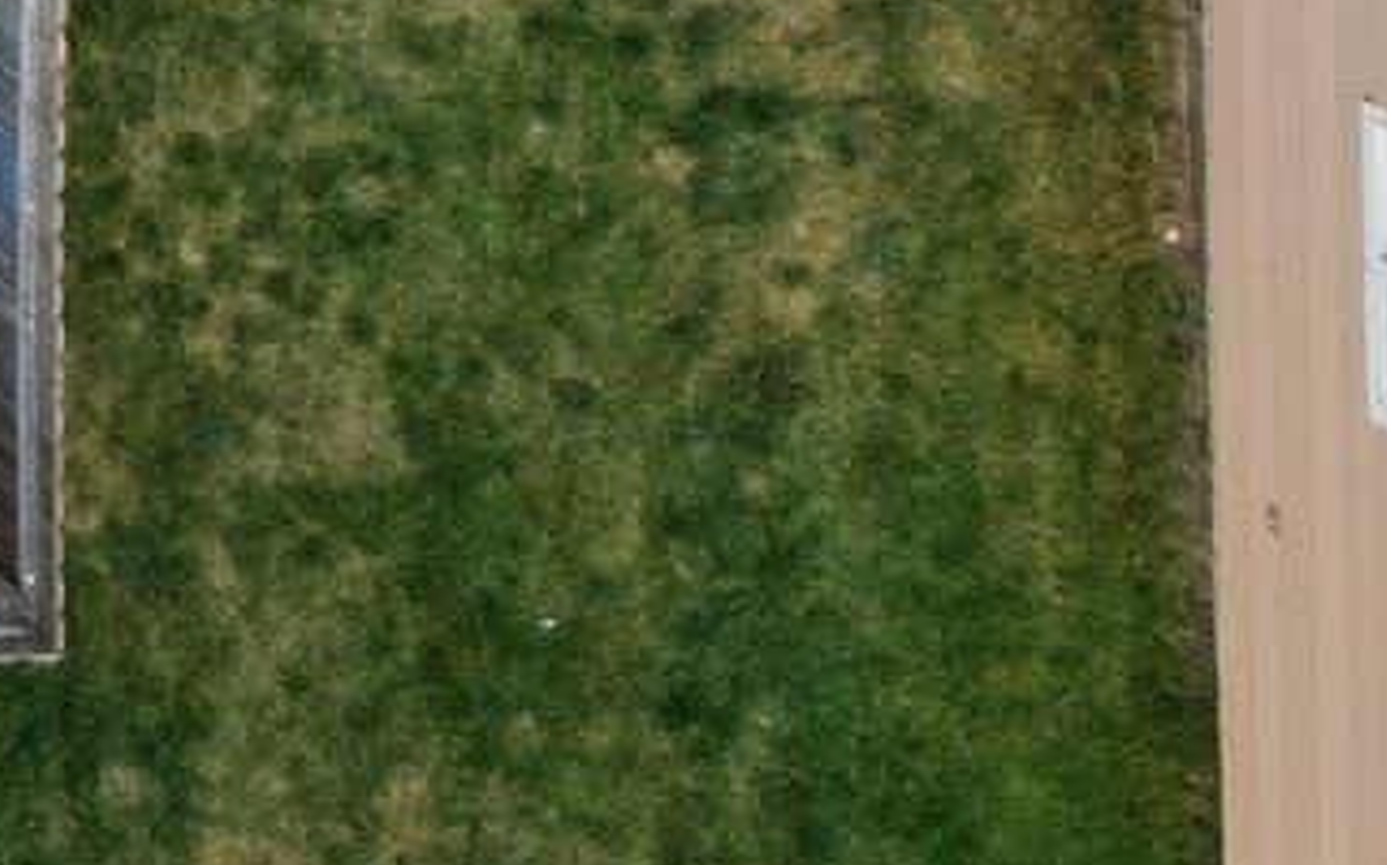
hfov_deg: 11.9
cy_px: -1228
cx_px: -1931
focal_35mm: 142
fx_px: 5365
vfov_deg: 8.4
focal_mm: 4.5
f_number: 2.8
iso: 190
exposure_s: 1/15
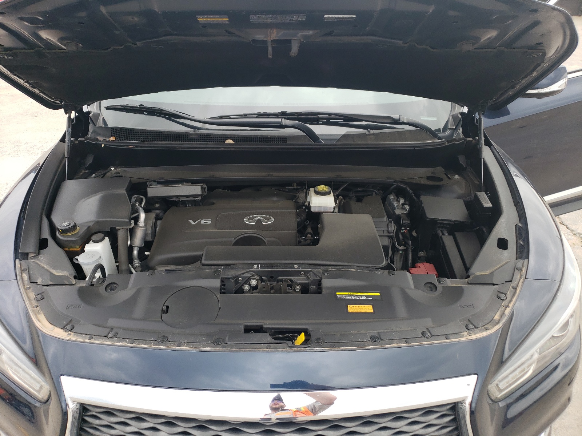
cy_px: 218
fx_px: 437
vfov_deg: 53.1
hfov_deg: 67.3
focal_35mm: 26
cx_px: 291
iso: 50
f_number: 1.5
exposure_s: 1/588
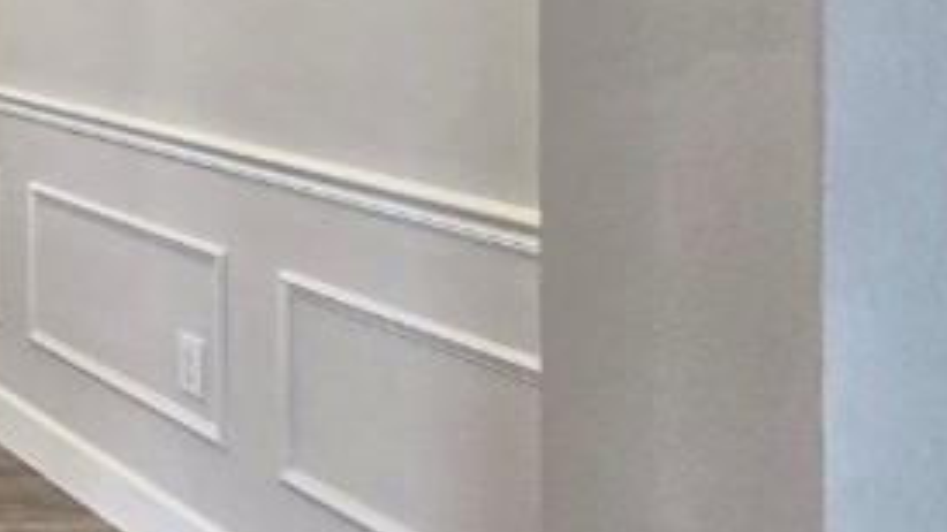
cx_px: -702
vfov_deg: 21.3
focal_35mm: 53
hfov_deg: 23.3
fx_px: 1331
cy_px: -76
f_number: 2.2
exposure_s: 1/60
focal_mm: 2.2
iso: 160
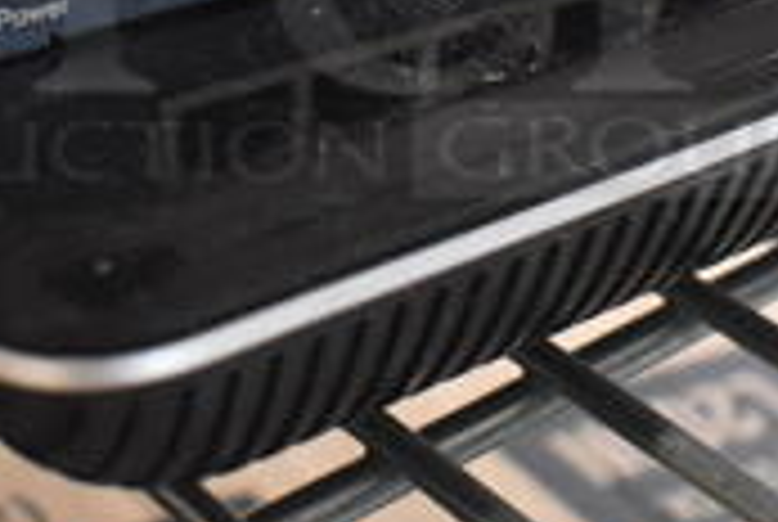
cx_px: 360
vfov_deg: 14.2
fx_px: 2057
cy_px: -40
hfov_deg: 21.4
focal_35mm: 95
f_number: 4
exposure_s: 1/60
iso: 2800
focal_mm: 18
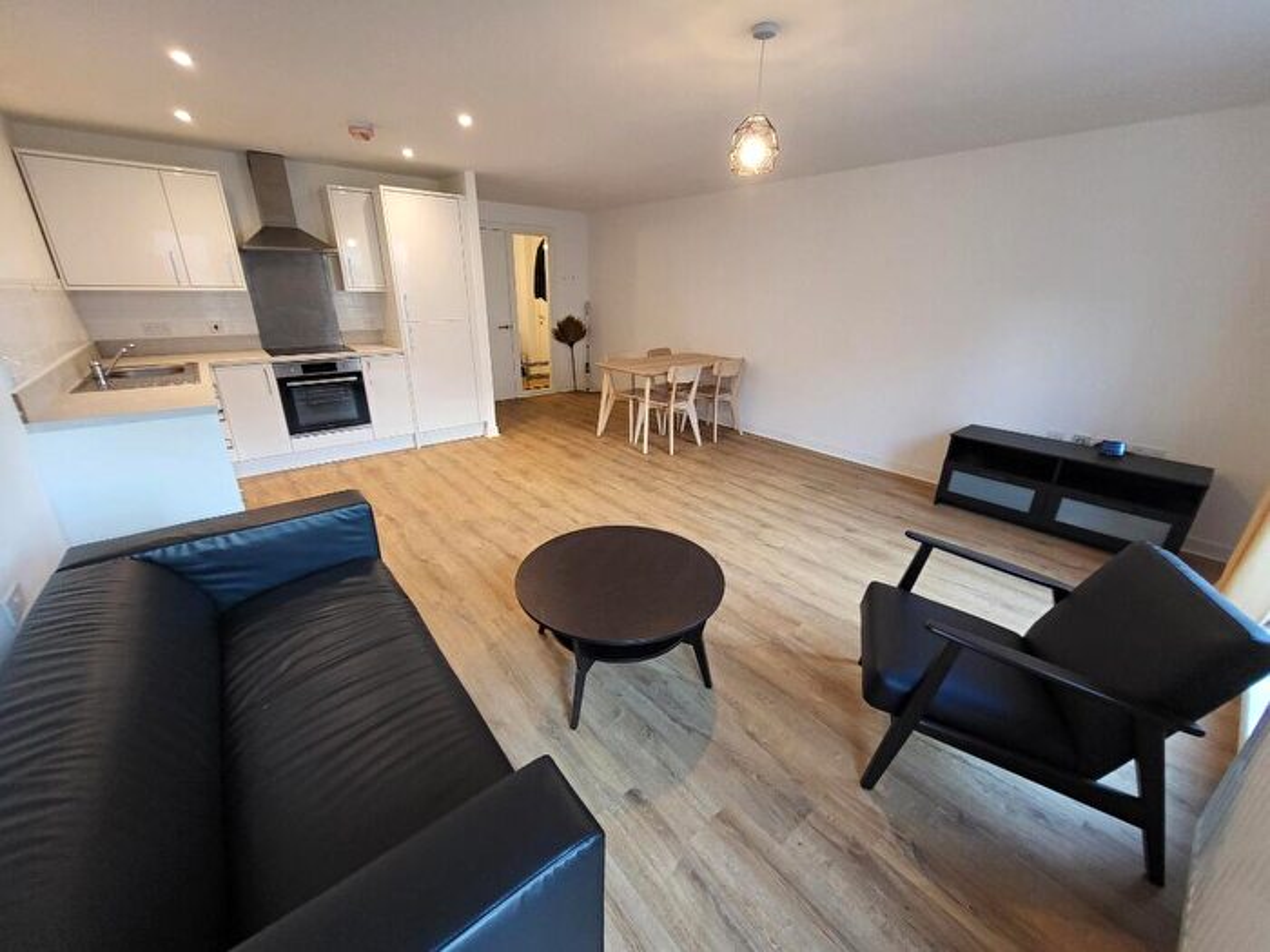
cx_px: 635
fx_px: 477
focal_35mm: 13
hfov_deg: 106.2
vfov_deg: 89.9
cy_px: 476
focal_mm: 1.74
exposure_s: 1/50
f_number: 2.2
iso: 250
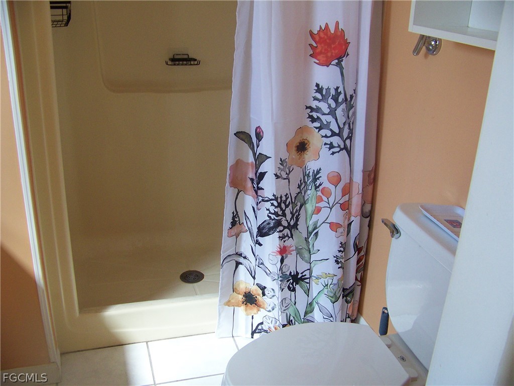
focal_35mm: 36
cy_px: 193
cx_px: 257
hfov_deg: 51.4
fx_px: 535
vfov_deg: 39.7
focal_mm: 5.85
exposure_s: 1/30
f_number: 2.8
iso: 160
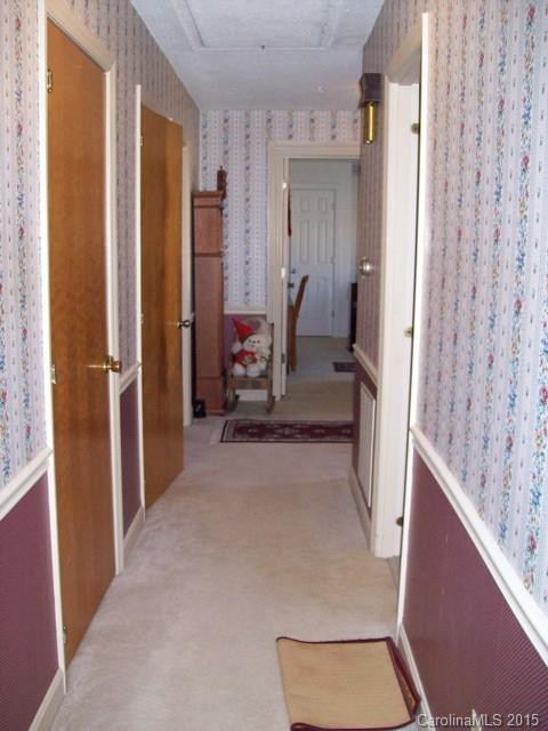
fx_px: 760
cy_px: 366
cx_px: 274
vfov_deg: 51.4
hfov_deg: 39.7
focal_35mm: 36
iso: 200
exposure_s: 1/64
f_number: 2.7
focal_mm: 6
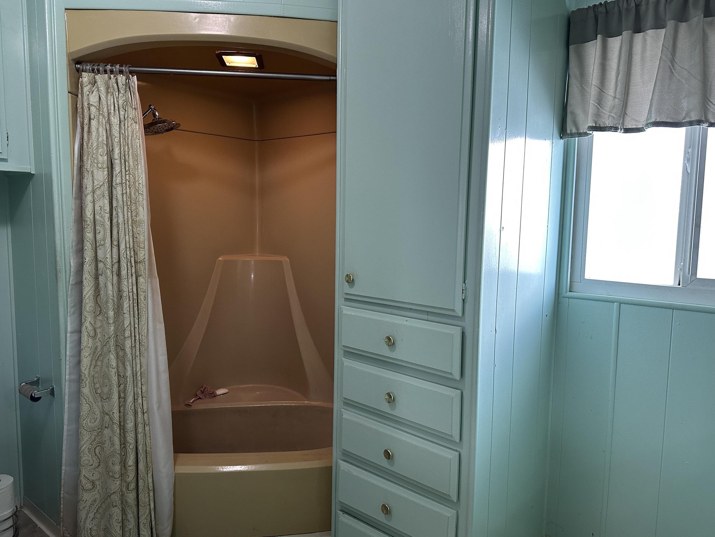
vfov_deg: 54.9
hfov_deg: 69.4
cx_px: 359
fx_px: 516
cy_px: 274
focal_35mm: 25
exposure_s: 1/120
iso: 250
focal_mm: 6.86
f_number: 1.78
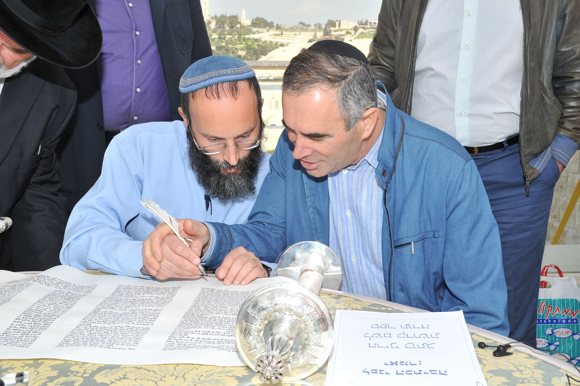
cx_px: 290
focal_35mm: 44
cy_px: 193
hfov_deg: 44.5
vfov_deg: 30.5
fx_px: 709
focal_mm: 44
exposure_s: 1/250
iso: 500
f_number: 14
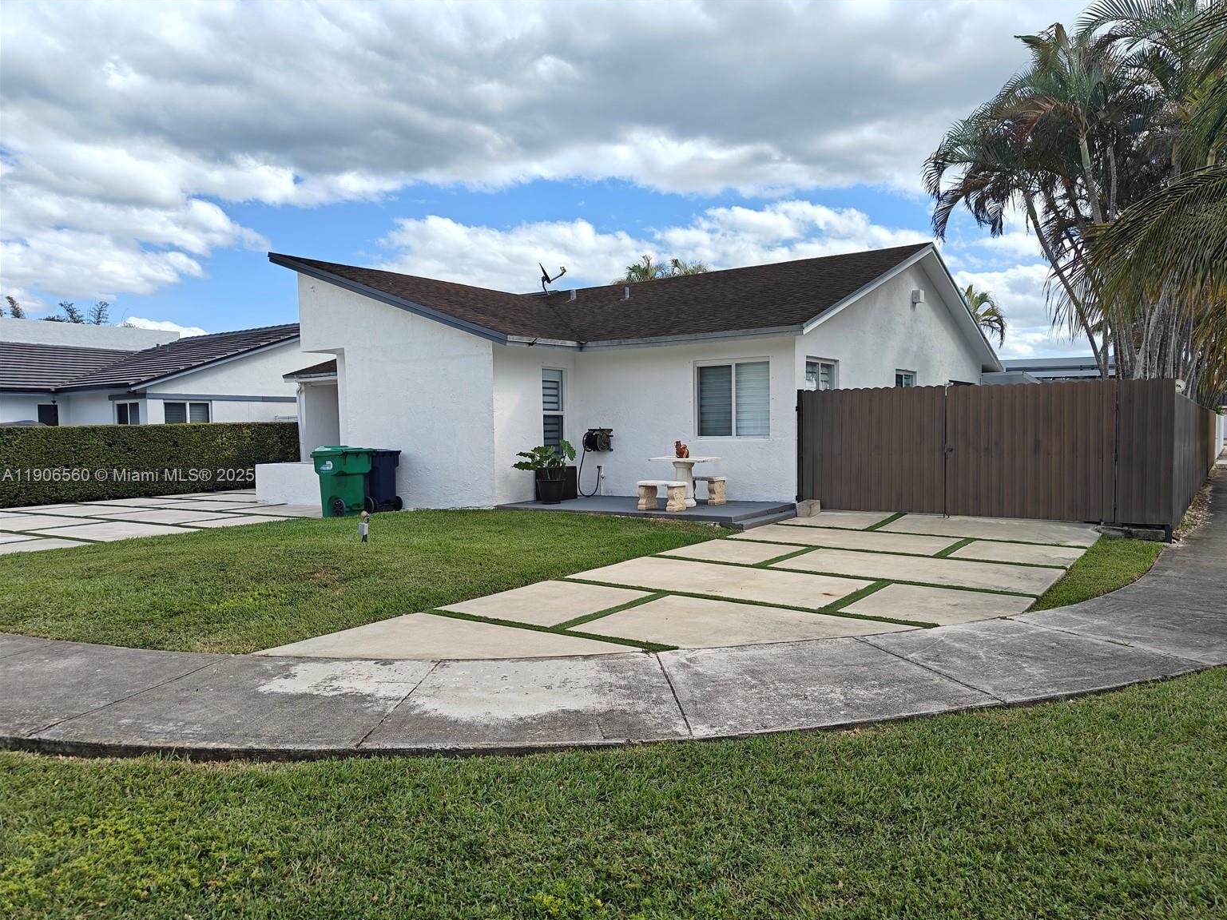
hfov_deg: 69.4
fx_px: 886
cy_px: 477
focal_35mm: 25
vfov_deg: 54.9
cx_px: 638
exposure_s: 1/3511
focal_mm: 5.59
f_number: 1.8
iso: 50
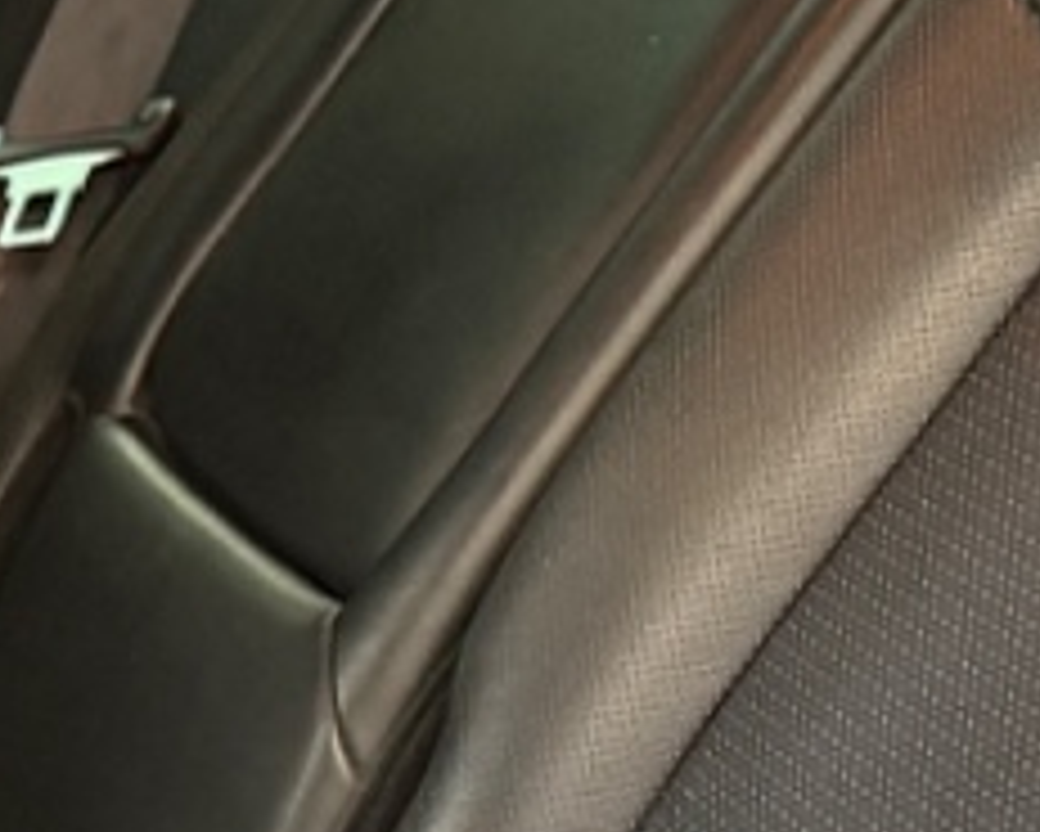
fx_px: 4988
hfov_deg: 11.8
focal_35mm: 162
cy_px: 648
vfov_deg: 9.5
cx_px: 131
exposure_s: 1/33
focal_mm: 6.76
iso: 1000
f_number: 1.78
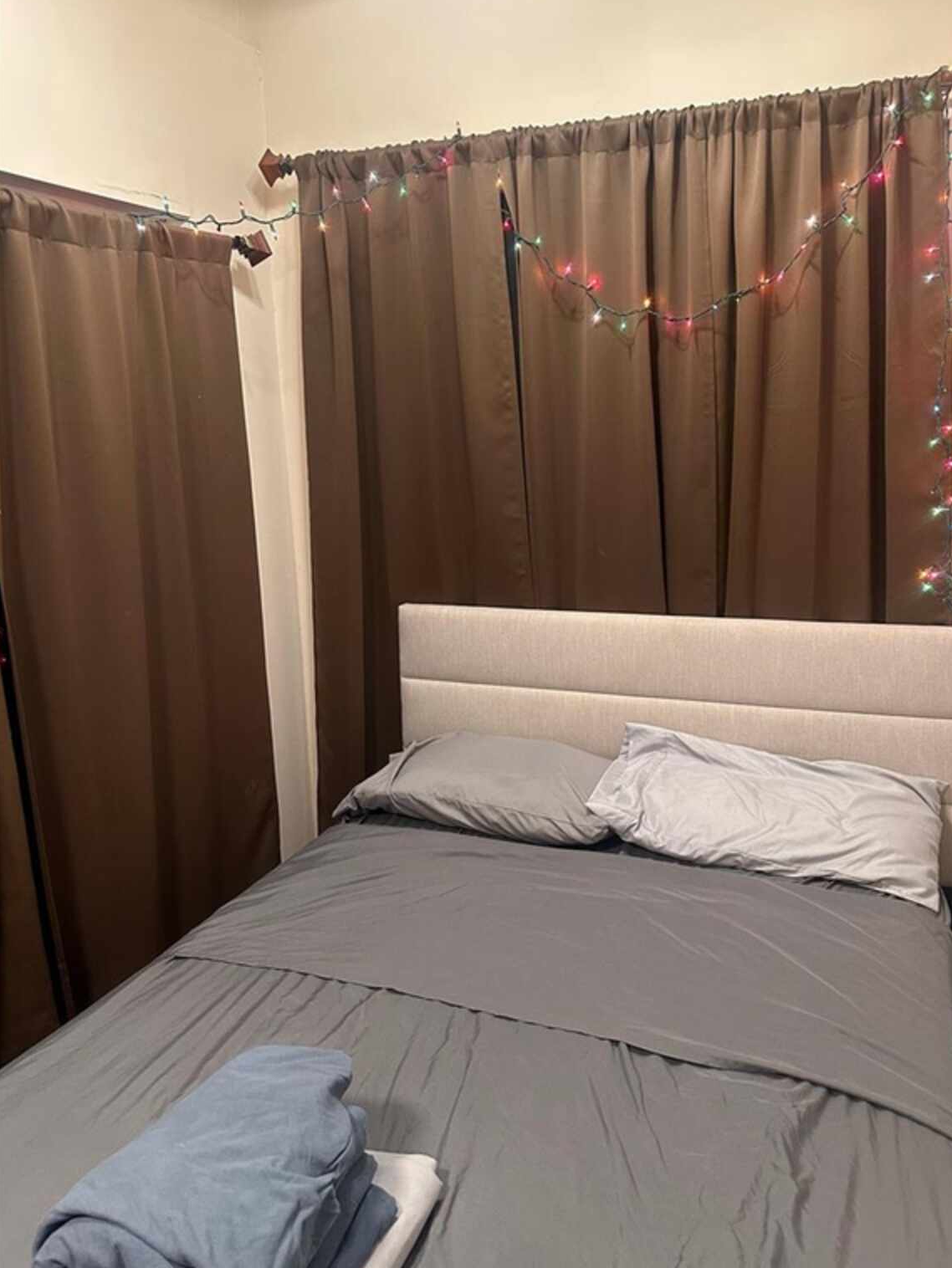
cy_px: 596
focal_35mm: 27
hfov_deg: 51.3
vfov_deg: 65.3
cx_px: 533
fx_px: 990
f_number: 1.78
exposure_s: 1/60
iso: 320
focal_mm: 6.86
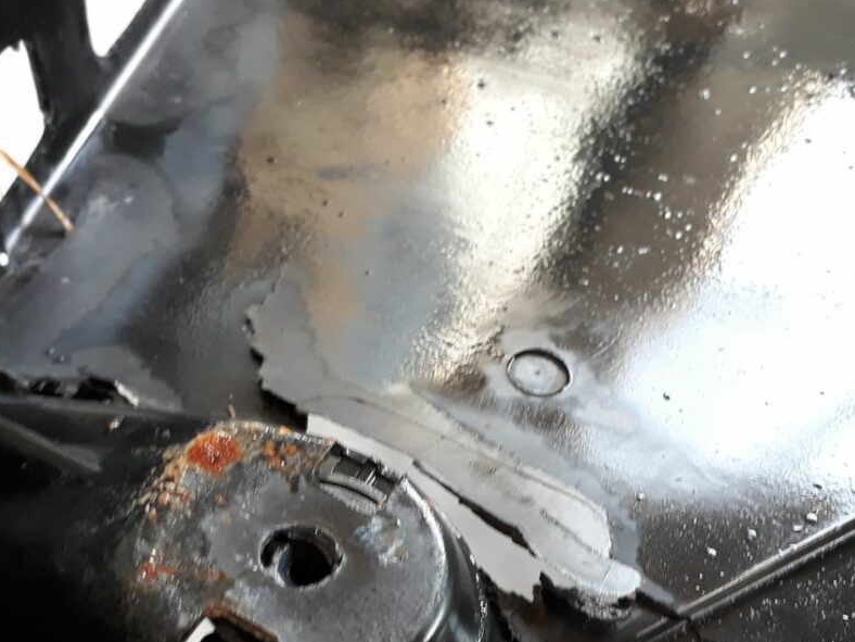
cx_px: 422
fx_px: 1186
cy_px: 551
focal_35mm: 48
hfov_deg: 39.7
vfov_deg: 29.3
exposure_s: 1/33
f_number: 1.9
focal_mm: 3.6
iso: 160
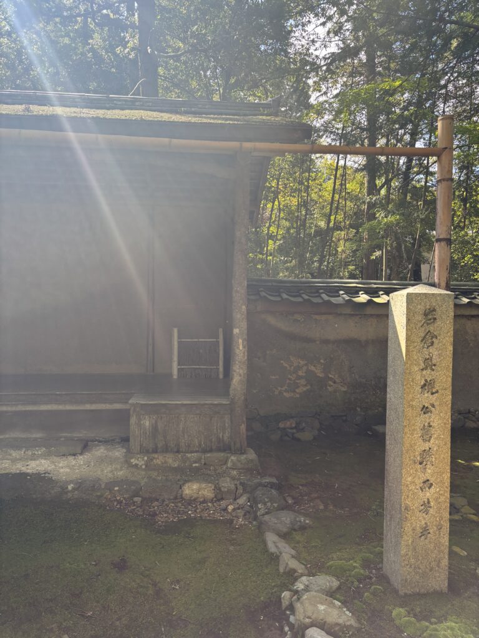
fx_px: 480
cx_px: 240
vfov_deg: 67.3
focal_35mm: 26
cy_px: 319
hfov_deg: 53.1
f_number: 1.6
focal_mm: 5.96
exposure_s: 1/381
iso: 50
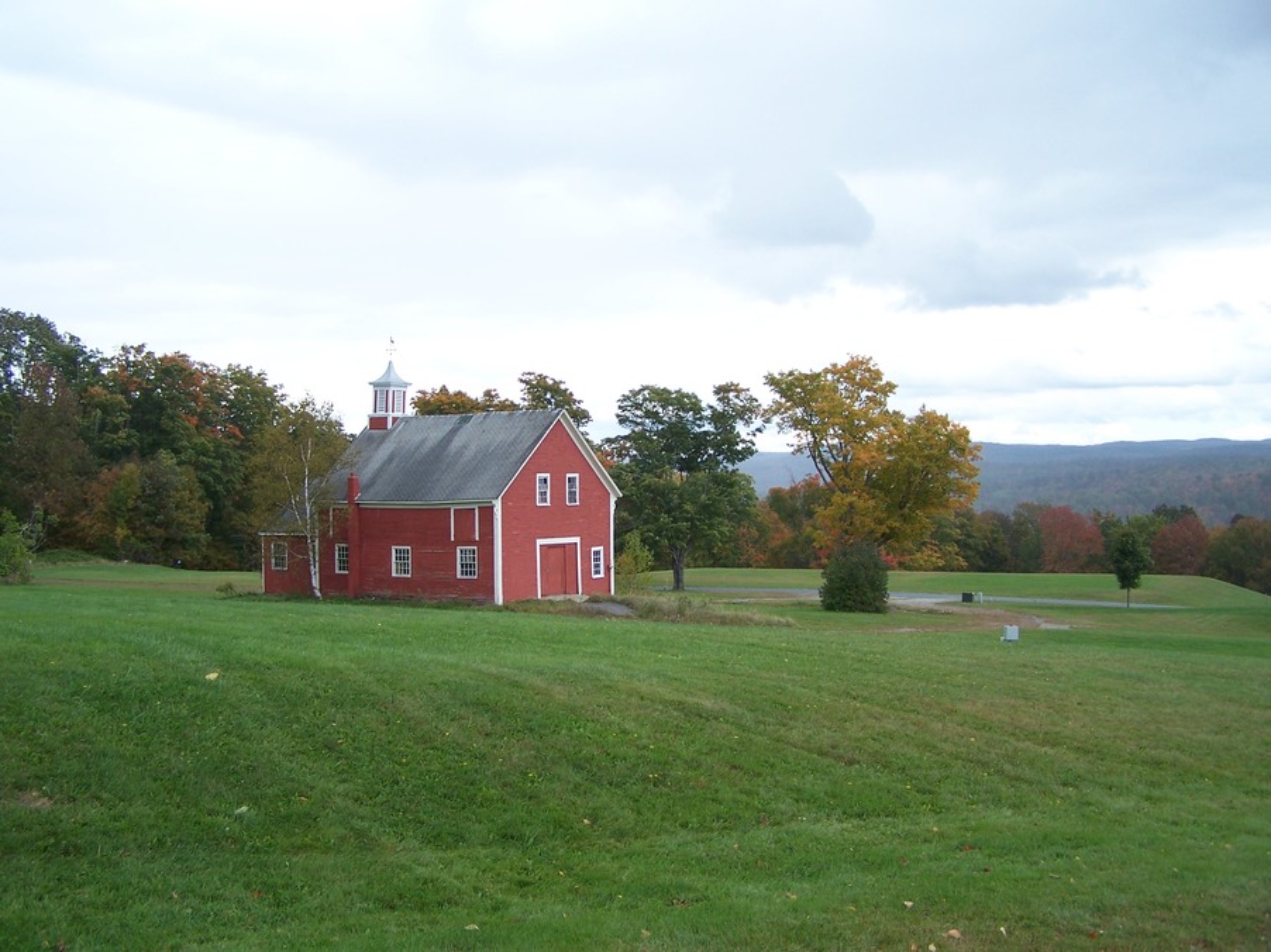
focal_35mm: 38
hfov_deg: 49.0
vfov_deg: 37.7
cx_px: 636
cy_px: 476
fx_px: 1395
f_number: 2.8
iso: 80
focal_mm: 6.3
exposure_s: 1/250
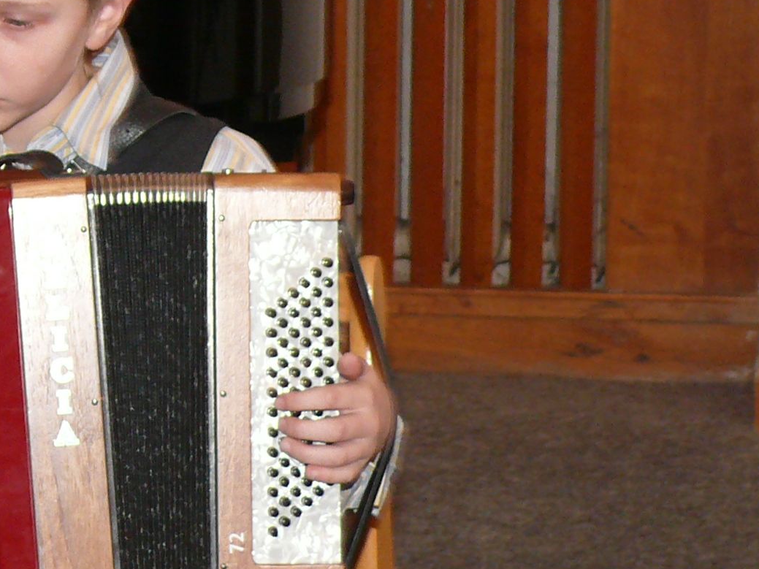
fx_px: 4407
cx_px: 103
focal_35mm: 201
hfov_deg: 9.8
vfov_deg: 7.4
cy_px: 212
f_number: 3.2
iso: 200
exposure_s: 1/30
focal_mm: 13.4
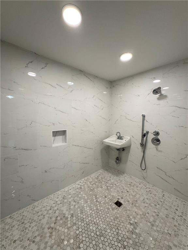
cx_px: 94
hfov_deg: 85.7
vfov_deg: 102.1
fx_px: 101
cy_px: 125
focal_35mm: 14
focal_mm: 2.22
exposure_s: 1/120
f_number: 2.2
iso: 200
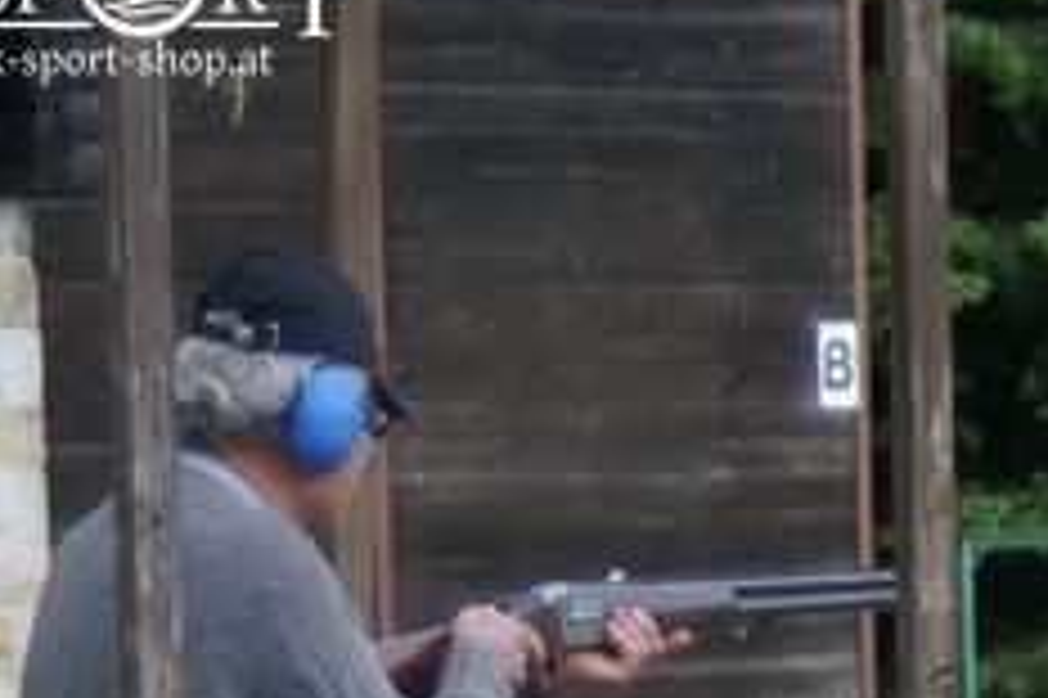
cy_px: 1058
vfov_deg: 3.8
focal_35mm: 361
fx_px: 10501
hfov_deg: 5.7
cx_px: 1358
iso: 100
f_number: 5.6
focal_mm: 70
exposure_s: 1/60
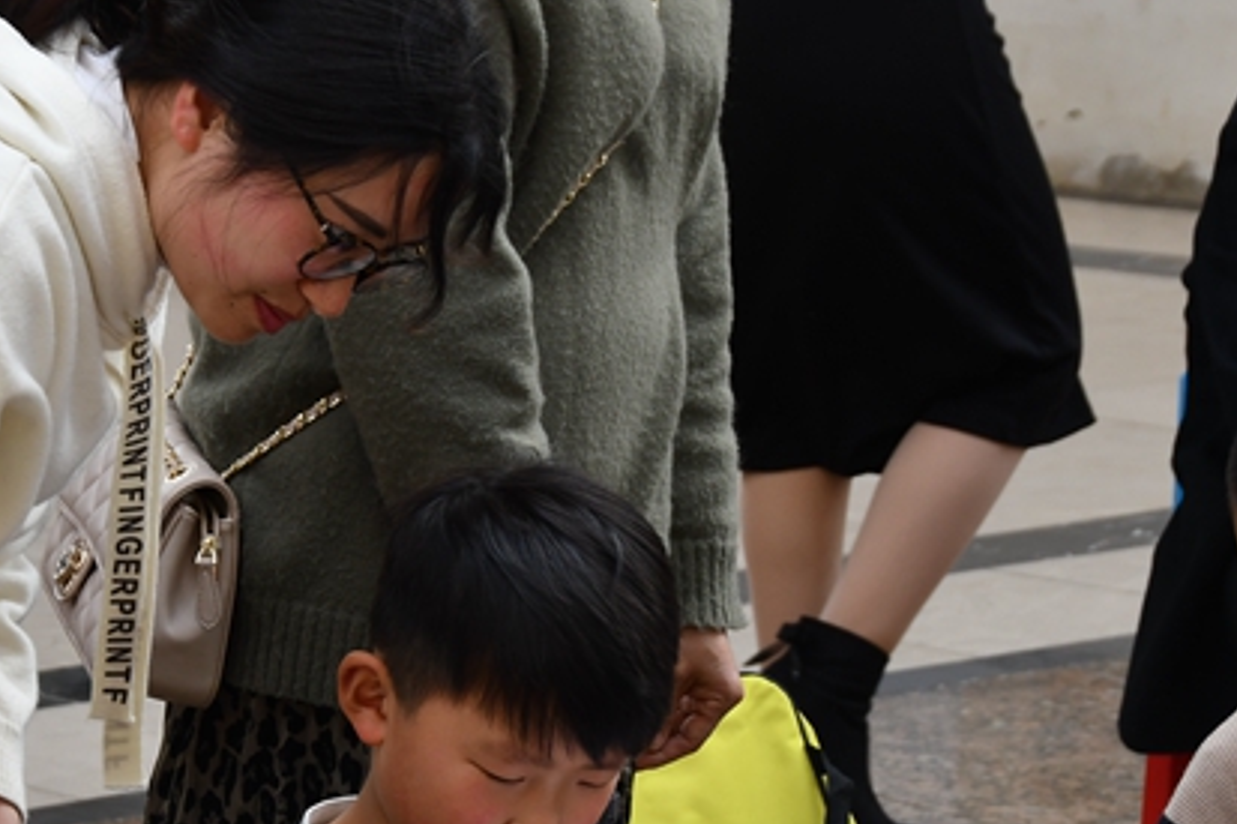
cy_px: 526
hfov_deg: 9.5
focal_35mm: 217
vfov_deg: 6.3
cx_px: 309
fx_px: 7453
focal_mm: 75
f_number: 9
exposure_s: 1/320
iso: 400
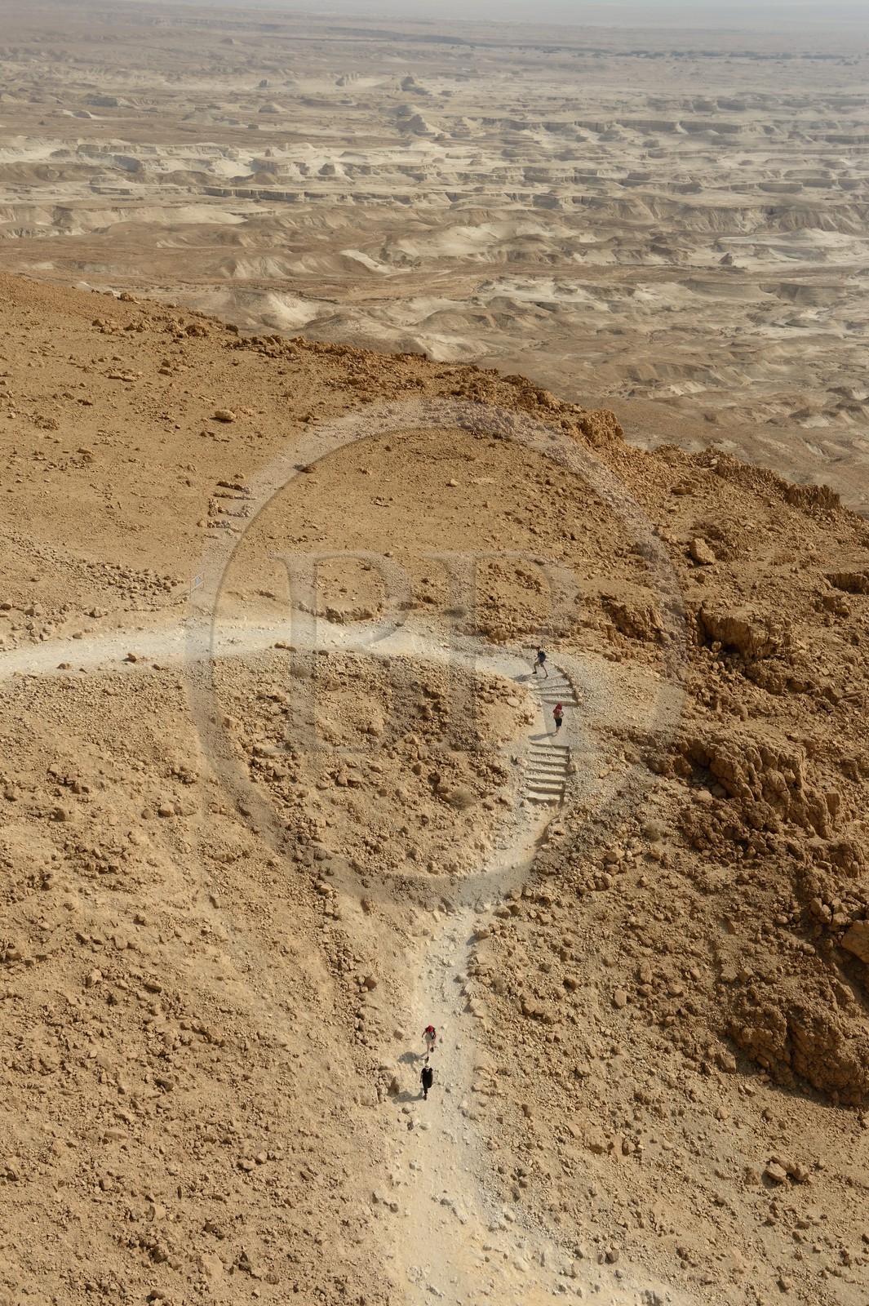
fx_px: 1450
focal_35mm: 40
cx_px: 434
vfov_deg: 48.5
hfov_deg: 33.4
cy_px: 653
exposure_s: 1/500
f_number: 8
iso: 100
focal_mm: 40
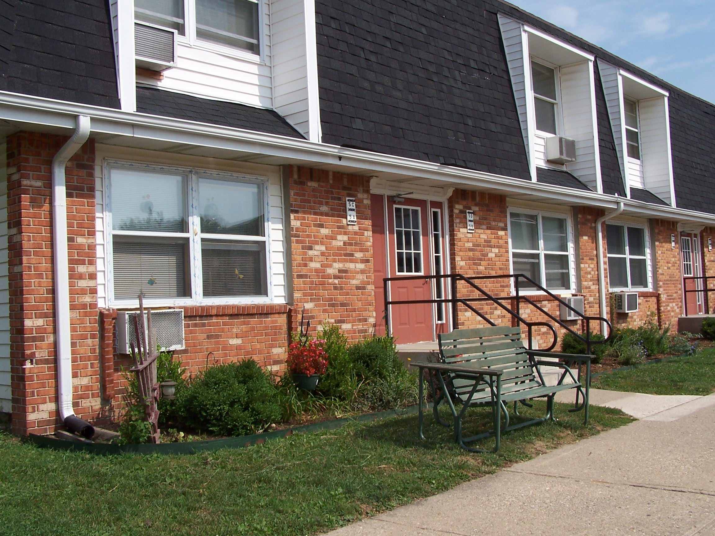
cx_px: 358
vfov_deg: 37.7
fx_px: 785
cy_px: 268
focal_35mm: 38
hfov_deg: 49.0
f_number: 5.6
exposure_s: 1/750
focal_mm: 6.3
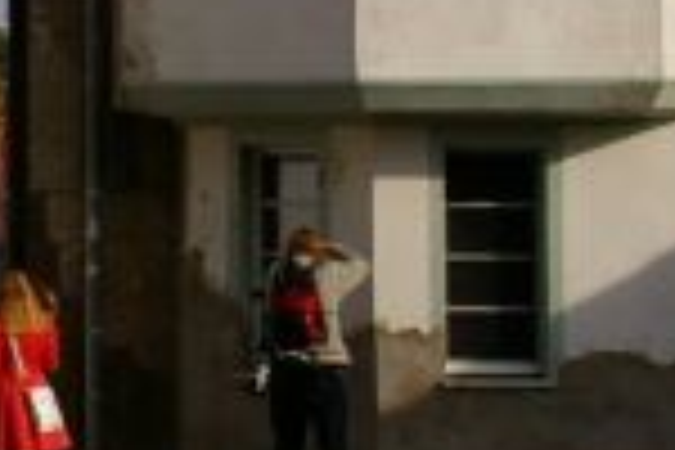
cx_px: -54
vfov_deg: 8.0
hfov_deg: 12.1
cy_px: -234
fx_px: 3143
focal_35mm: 168
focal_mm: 21
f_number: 8
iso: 200
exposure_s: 1/500
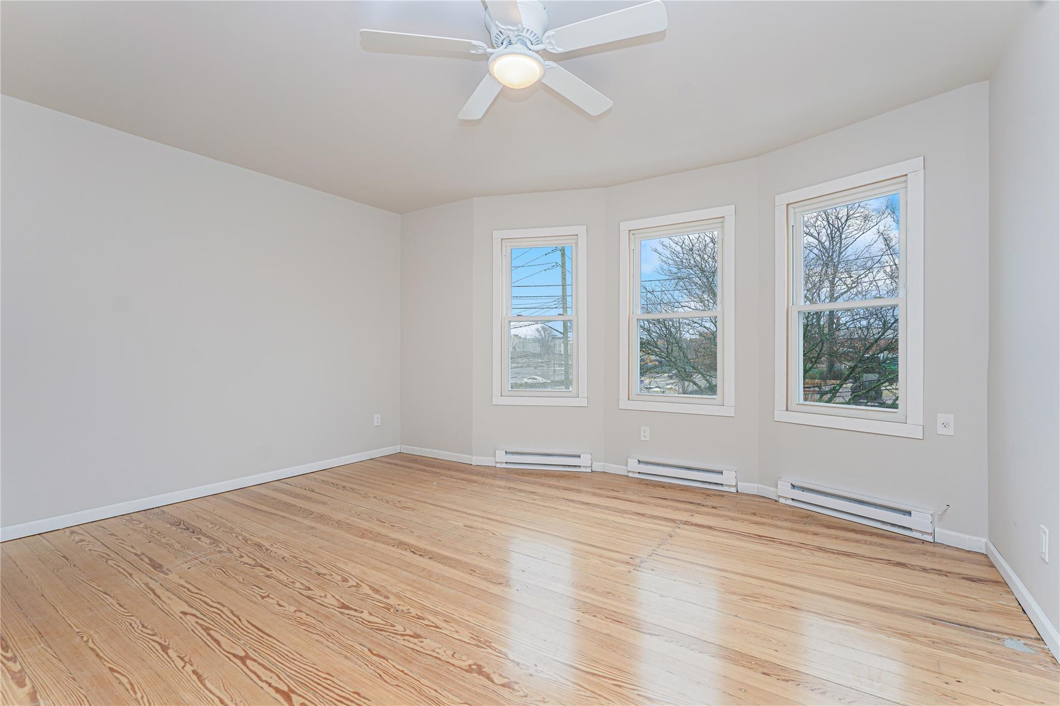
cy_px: 353
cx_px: 530
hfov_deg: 96.7
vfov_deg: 73.7
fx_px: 471
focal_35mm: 16
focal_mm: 16
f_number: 5.6
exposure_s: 1/50
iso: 100
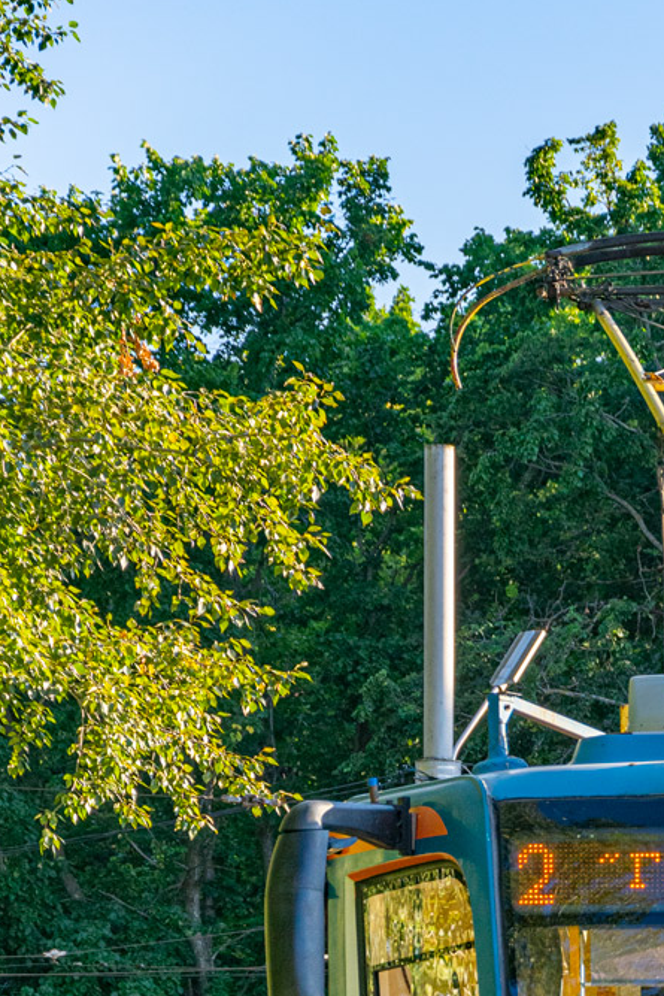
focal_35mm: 261
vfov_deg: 7.9
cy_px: 1003
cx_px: 714
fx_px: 7217
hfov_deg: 5.3
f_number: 5.3
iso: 250
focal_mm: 80
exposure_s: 1/500
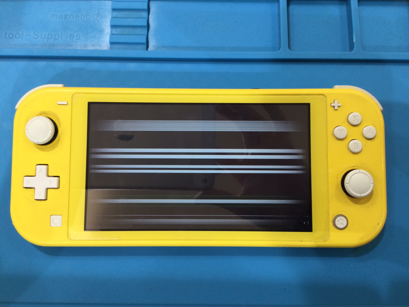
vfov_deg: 45.4
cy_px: 154
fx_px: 366
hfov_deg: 58.4
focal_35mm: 31
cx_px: 204
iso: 50
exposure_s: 1/30
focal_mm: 3.3
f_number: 2.4
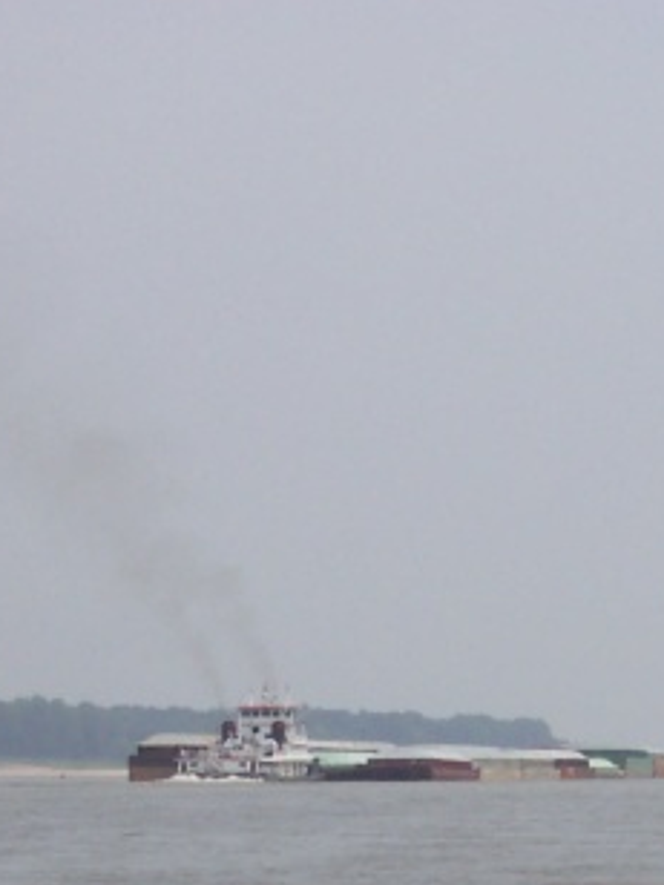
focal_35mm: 285
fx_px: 7289
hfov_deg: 5.2
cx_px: 423
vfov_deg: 6.9
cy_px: 717
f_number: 8
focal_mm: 24
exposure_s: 1/350
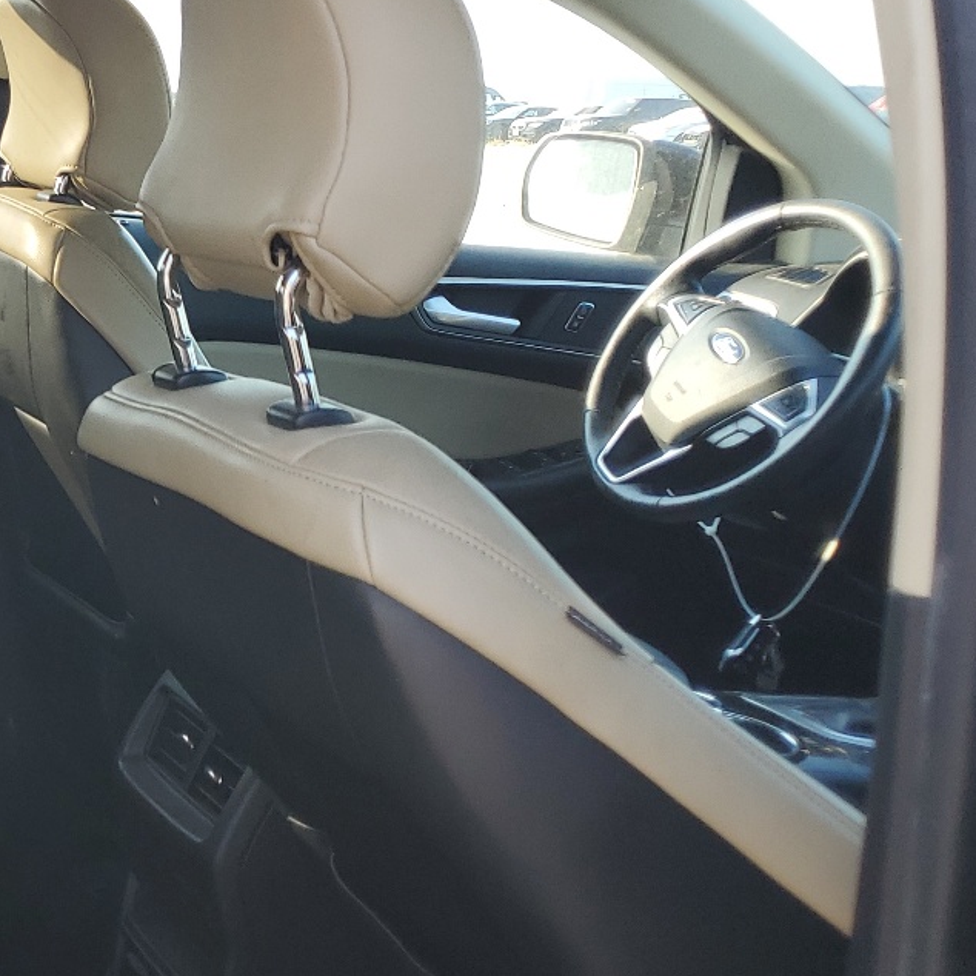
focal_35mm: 58
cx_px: -240
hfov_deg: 25.9
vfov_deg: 29.5
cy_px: 599
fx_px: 1850
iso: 50
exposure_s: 1/312
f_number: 1.5
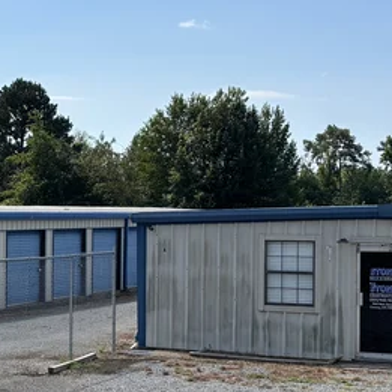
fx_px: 1127
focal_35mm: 88
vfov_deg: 19.7
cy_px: 225
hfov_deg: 19.0
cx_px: -30
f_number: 1.6
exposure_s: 1/4630
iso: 50
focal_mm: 5.96
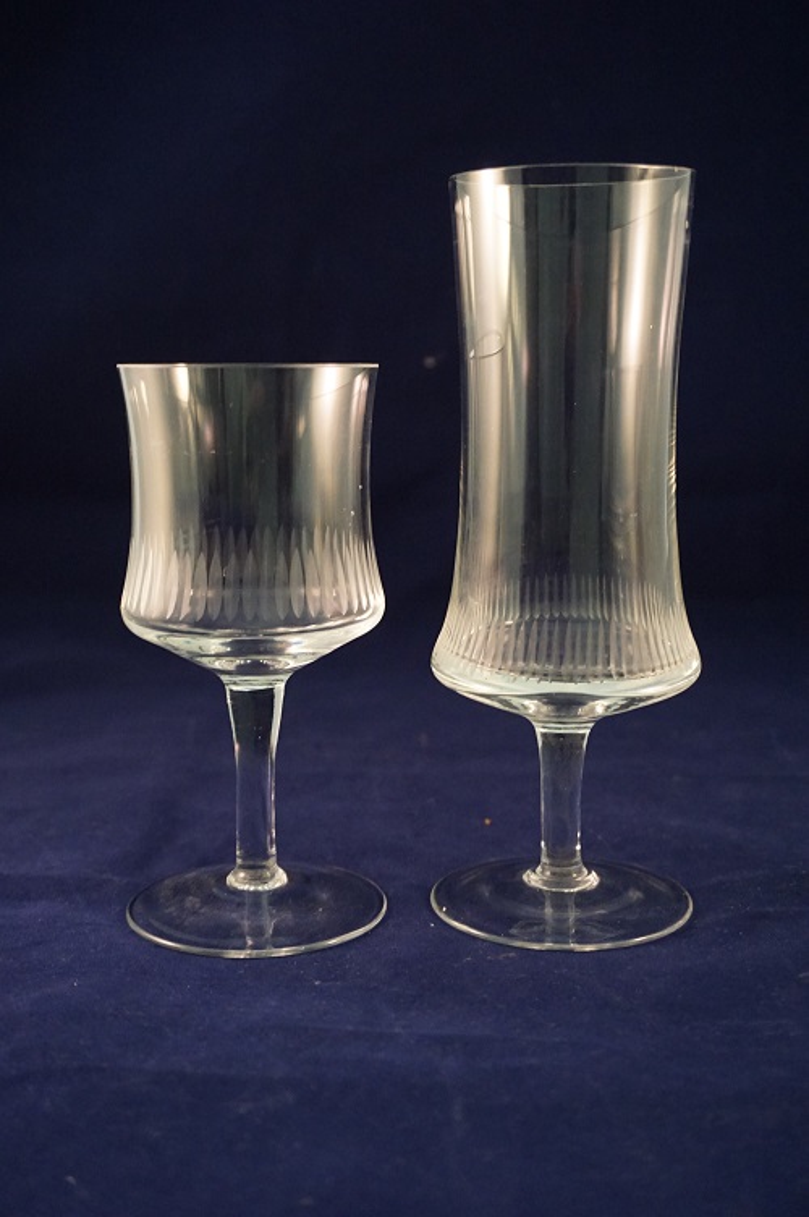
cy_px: 608
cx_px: 404
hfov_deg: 30.8
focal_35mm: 44
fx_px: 1469
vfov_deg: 45.0
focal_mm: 29
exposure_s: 1/60
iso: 3200
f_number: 4.5
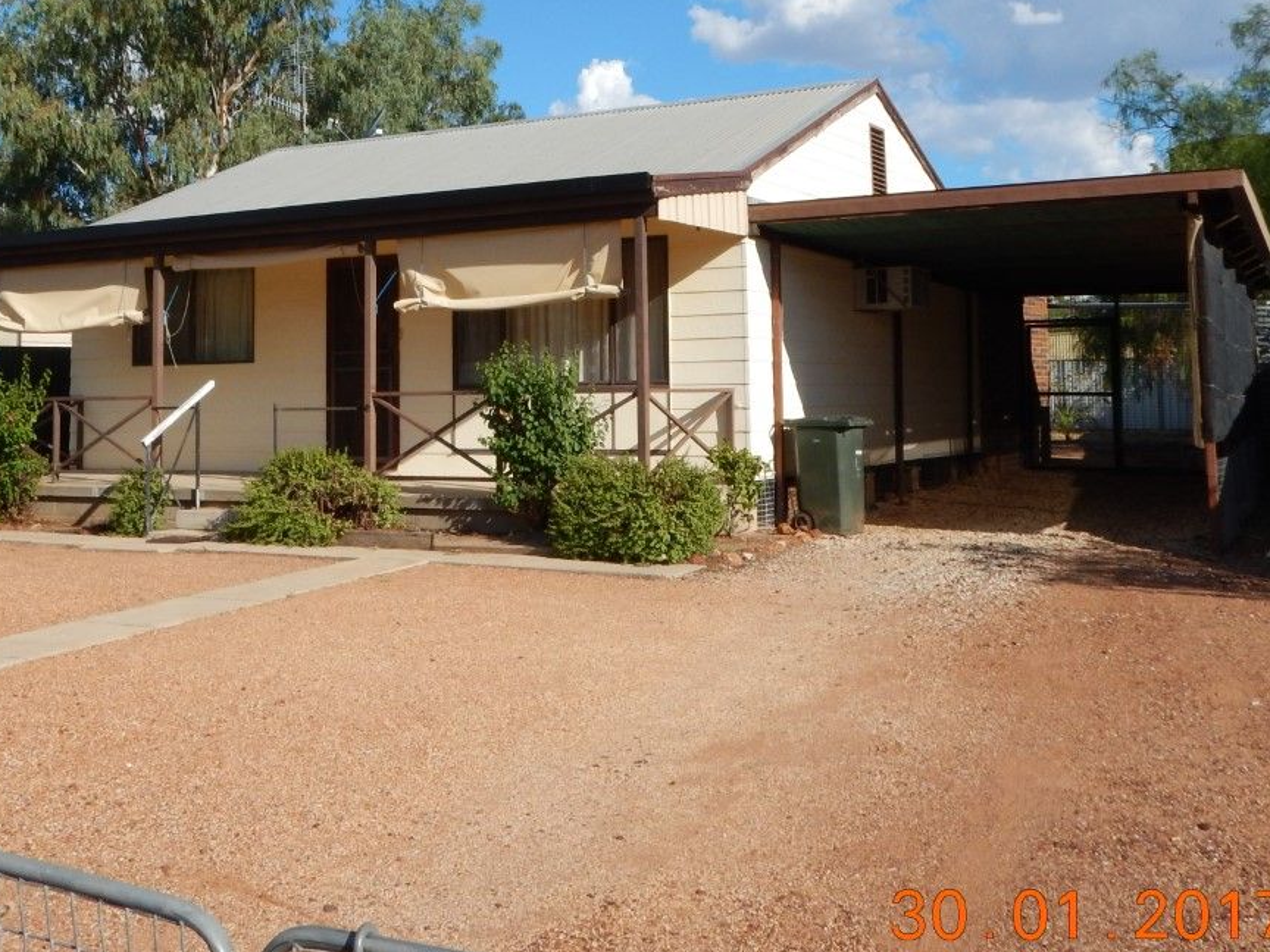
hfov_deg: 46.7
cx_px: 567
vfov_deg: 35.5
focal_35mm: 40
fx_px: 1468
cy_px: 288
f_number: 4.1
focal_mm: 4.3
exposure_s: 1/1250
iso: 125
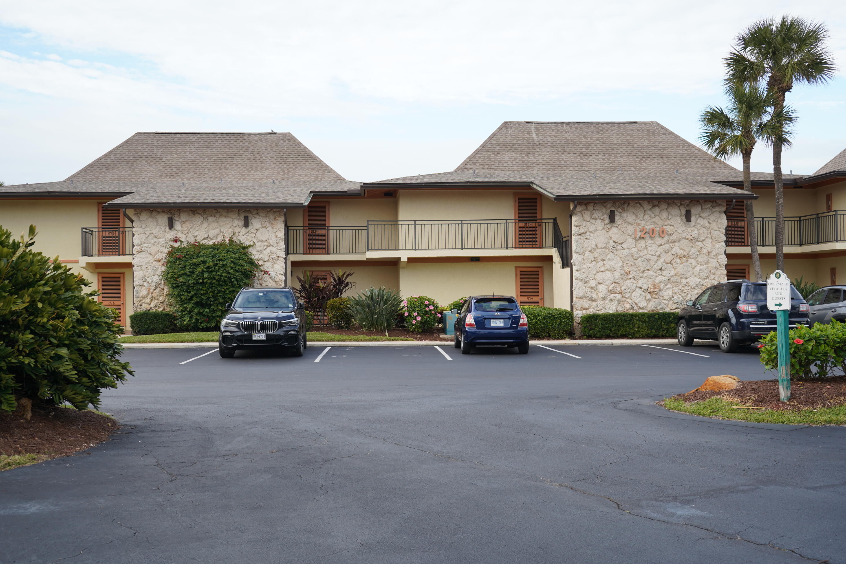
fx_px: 846
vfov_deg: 36.9
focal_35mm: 36
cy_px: 282
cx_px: 423
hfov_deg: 53.1
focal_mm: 36
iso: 100
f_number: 5.6
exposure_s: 1/125
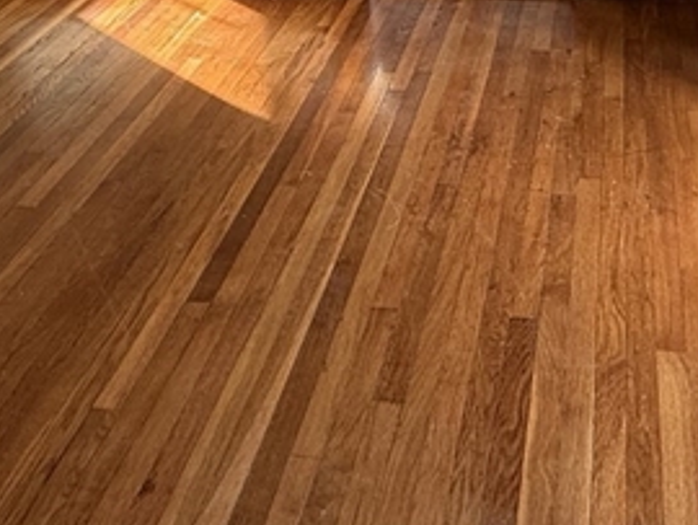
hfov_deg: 36.0
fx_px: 1070
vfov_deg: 22.7
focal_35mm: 53
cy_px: -253
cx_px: 421
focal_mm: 2.22
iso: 80
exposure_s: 1/99
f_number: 2.2
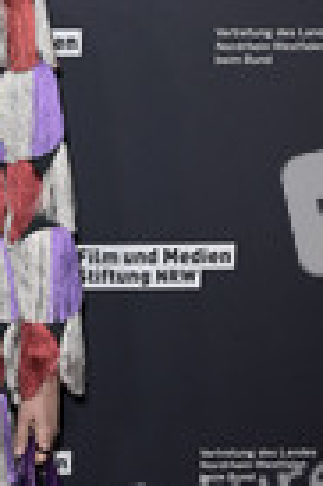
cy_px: 369
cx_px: -142
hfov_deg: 11.3
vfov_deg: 17.4
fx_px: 1578
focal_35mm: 117
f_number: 5
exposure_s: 1/200
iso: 1000
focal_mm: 40
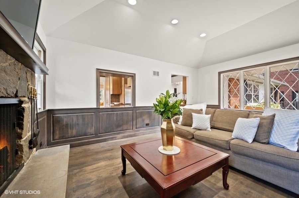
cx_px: 150
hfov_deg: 104.3
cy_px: 99
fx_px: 116
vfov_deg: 81.1
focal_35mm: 14
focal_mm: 14
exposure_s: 1/2
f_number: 9.5
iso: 200
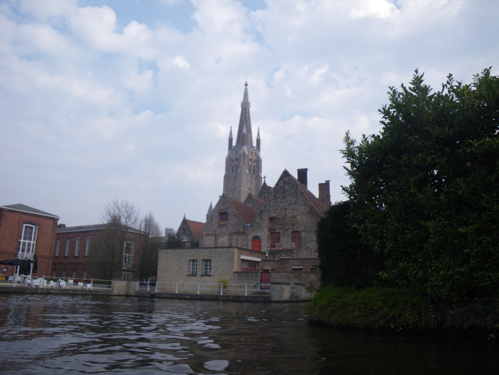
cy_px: 188
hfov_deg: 63.4
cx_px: 250
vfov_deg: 49.7
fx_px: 404
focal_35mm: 28
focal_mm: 5
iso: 50
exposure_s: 1/250
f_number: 4.2
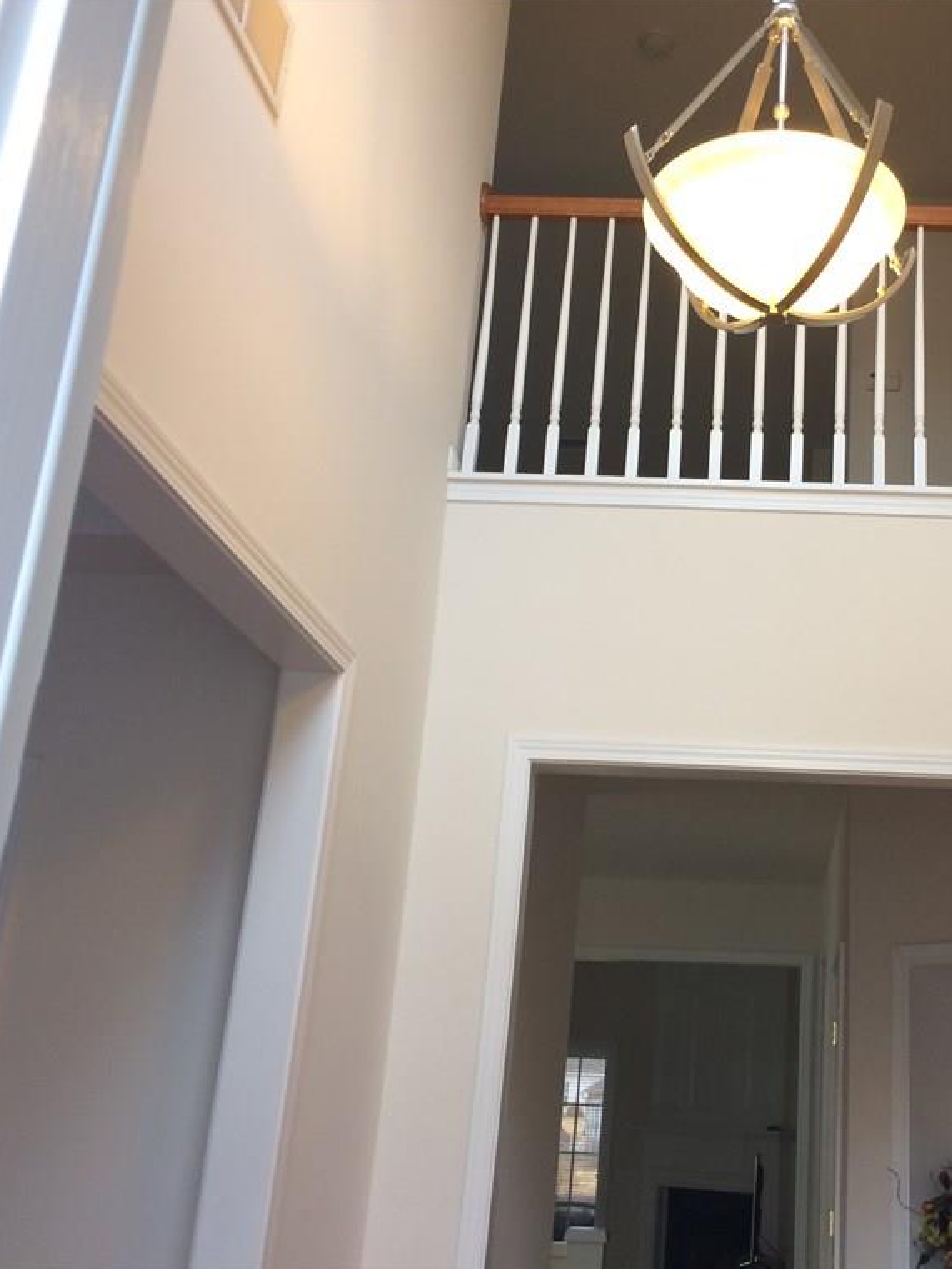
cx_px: 740
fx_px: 1430
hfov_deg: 35.8
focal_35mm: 39
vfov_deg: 47.9
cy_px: 635
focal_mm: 4.15
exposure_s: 1/30
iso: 64
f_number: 2.2
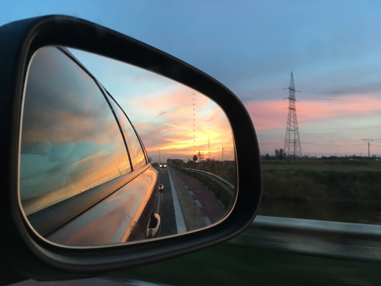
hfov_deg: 61.7
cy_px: 143
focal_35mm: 29
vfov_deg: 48.2
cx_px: 190
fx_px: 319
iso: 50
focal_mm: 4.15
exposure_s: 1/33
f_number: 2.2
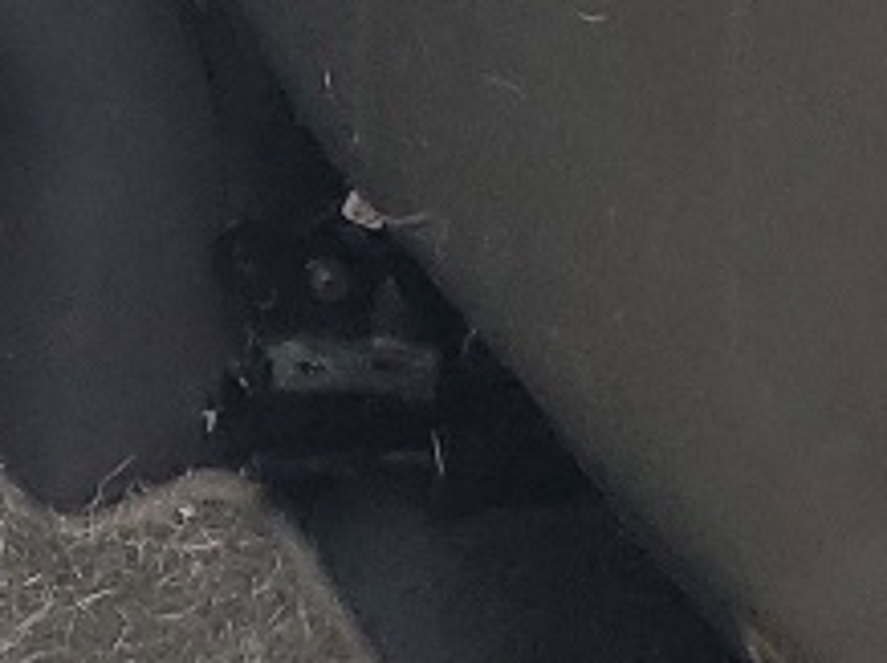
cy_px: -1277
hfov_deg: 9.2
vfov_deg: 7.0
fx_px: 4889
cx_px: -1294
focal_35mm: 191
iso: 50
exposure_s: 1/217
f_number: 1.5
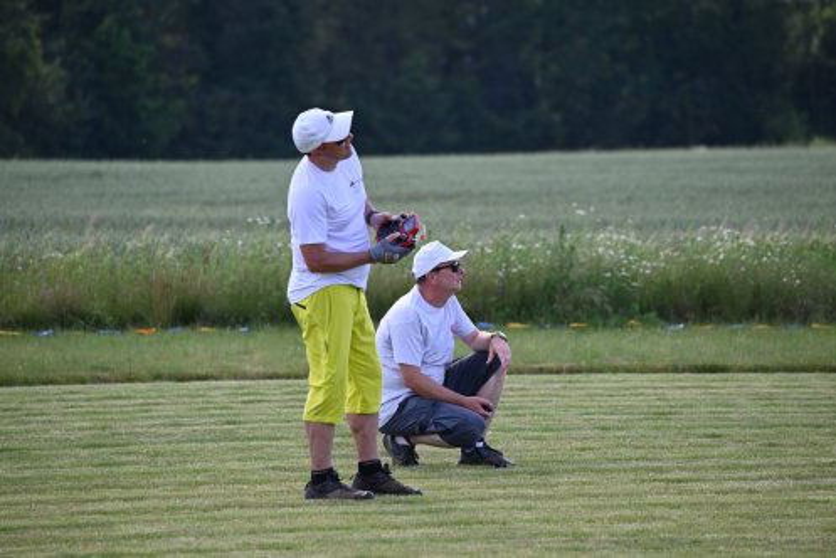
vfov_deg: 5.1
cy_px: 279
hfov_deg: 7.6
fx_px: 6273
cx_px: 418
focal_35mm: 270
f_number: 6
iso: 320
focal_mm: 270
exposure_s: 1/640
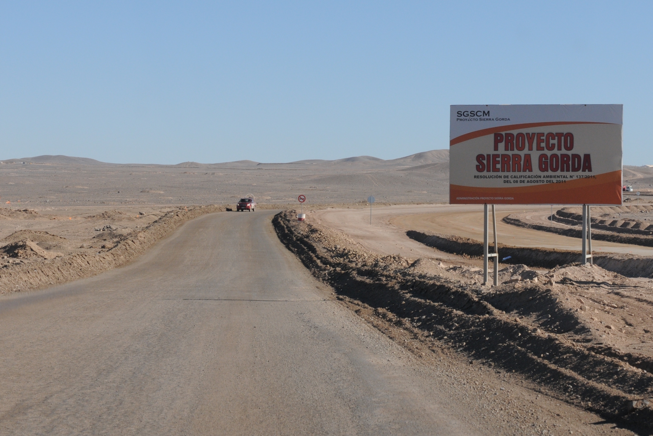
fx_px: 1904
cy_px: 218
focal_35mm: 105
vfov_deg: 13.0
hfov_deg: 19.5
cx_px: 326
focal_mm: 70
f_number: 11
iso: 400
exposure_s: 1/500
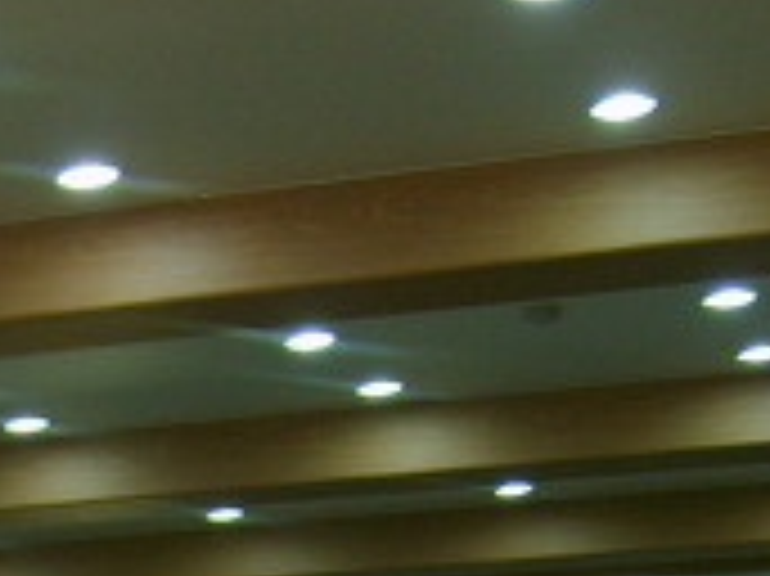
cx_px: -81
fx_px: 2912
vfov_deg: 10.6
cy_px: 1058
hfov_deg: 14.7
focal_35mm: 131
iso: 69
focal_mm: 5.8
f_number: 2.8
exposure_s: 1/30
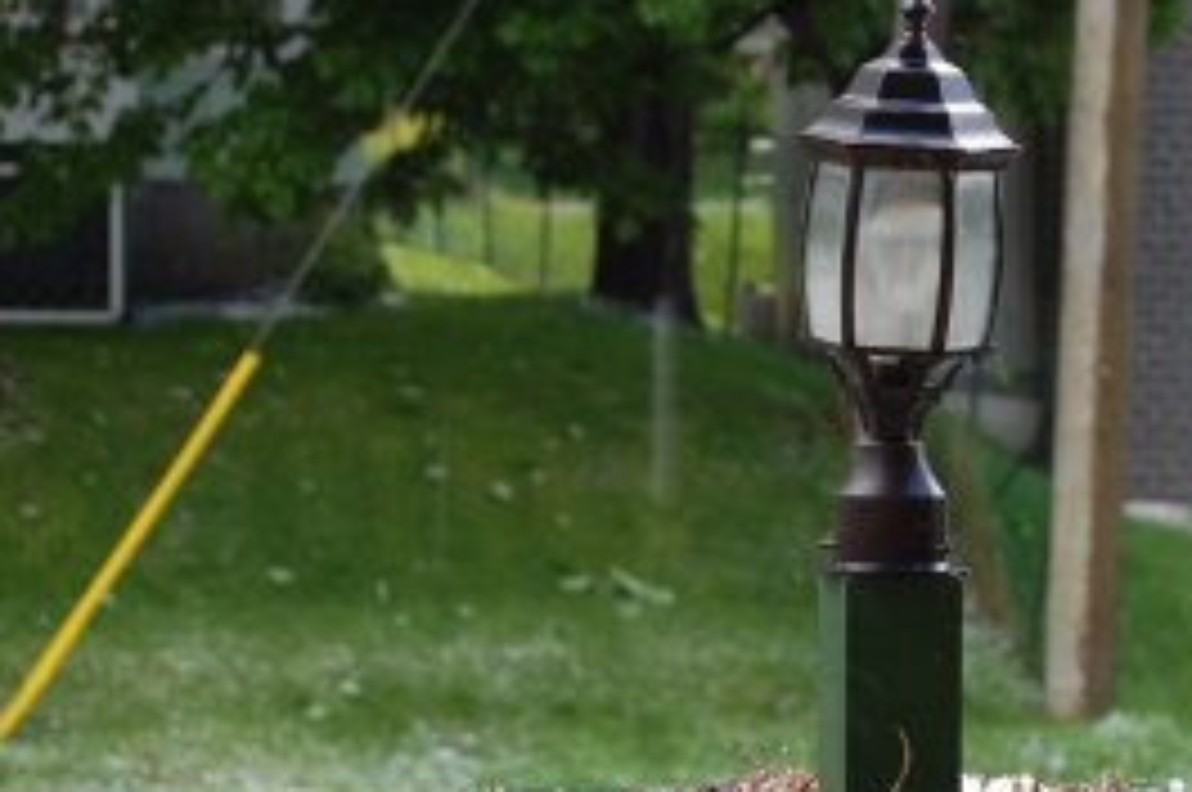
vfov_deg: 9.8
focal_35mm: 140
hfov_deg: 14.6
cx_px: 904
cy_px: 655
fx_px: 4625
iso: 220
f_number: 5.6
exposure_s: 1/125
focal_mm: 55
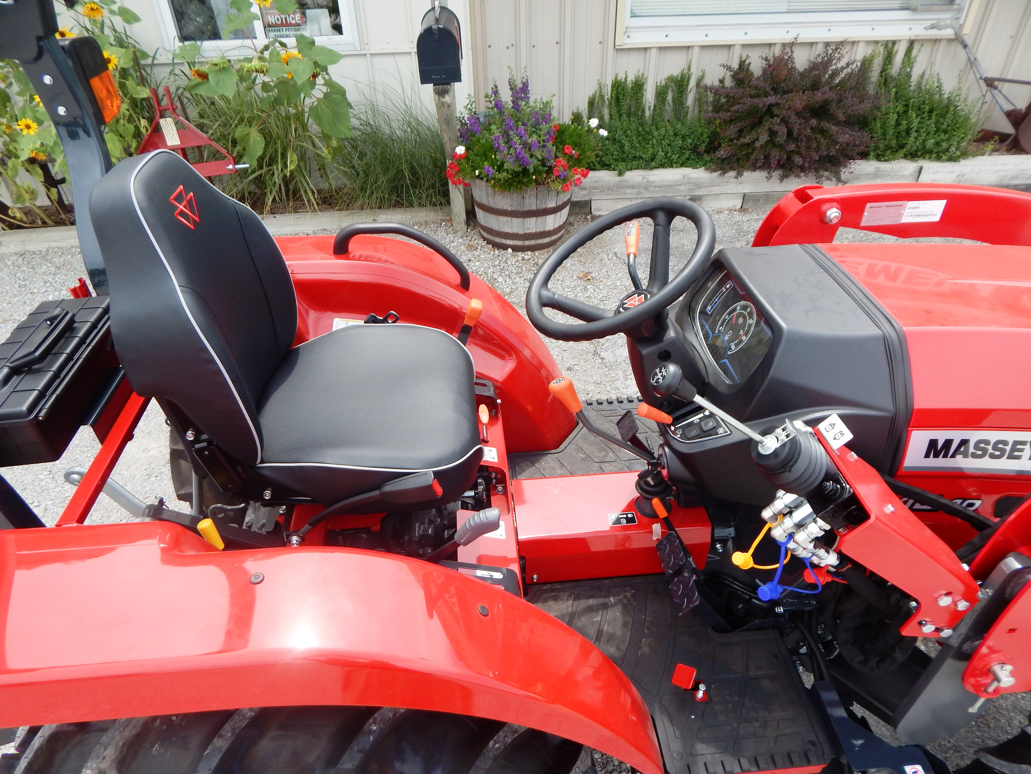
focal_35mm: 22
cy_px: 387
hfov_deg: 76.4
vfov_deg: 61.1
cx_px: 516
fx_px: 655
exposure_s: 1/640
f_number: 3
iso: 125
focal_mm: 4
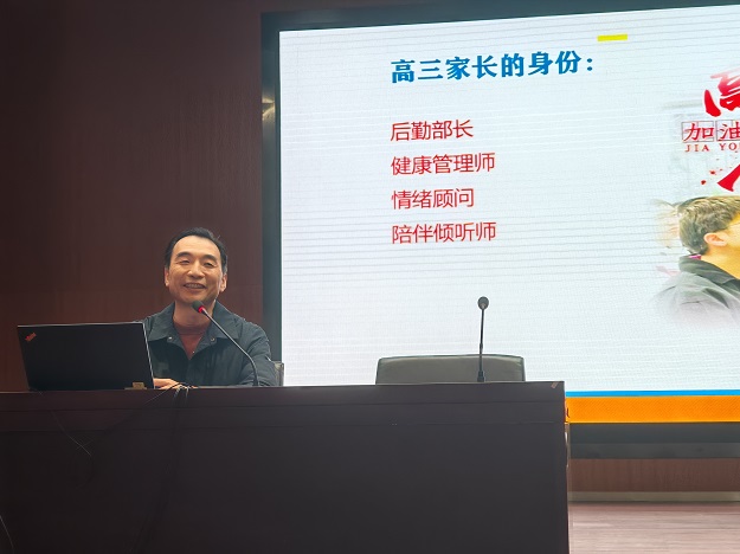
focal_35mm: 72
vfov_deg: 20.4
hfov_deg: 27.0
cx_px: 370
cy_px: 277
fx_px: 1538
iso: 200
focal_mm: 8.67
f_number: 2.4
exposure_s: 1/33
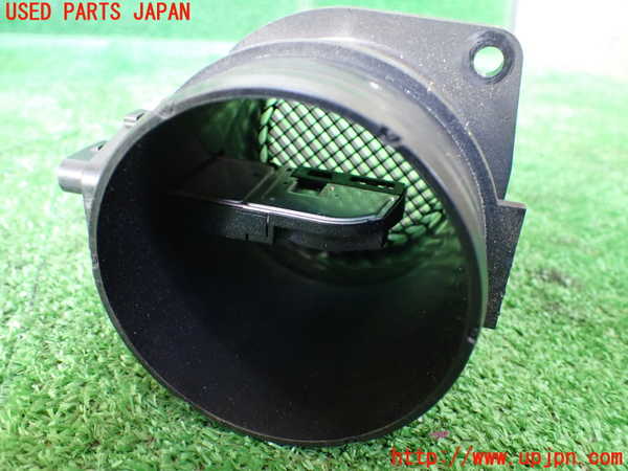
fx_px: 544
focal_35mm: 30
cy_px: 236
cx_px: 314
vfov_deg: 46.8
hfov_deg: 60.0
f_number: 2.3
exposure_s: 1/40
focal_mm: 5.4
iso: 800
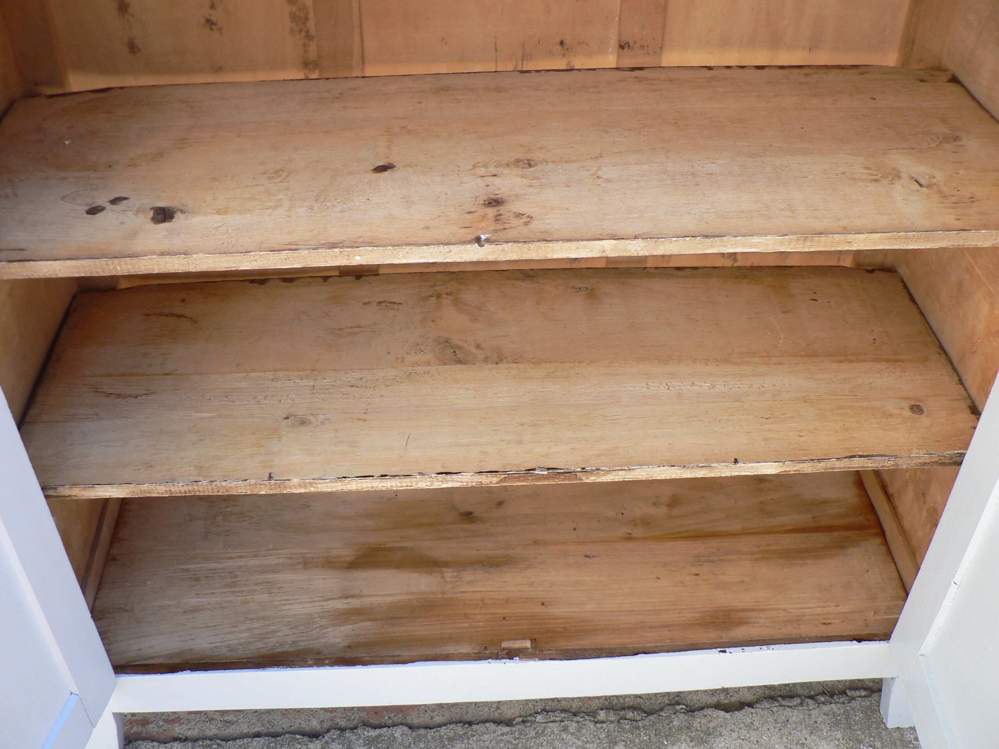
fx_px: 1039
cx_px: 500
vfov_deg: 39.7
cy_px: 374
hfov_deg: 51.4
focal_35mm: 36
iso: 80
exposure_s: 1/100
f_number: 2.8
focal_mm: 6
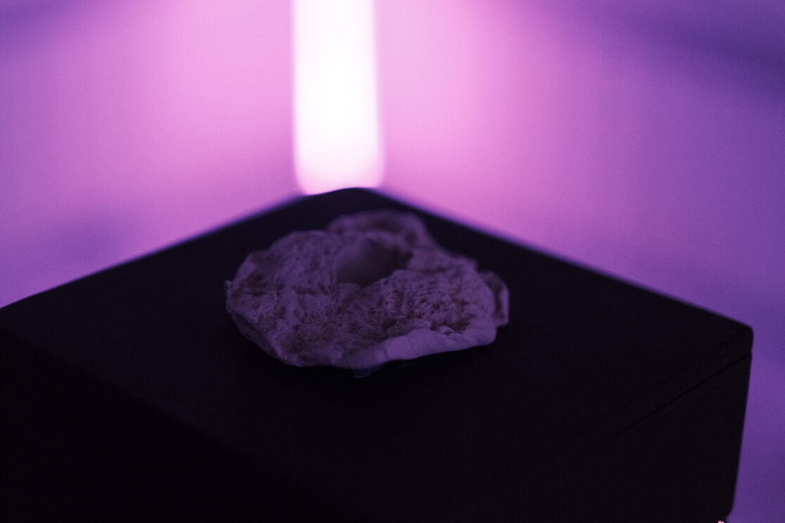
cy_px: 262
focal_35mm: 84
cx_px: 392
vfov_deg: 16.3
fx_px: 1832
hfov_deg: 24.2
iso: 1600
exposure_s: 1/8.5
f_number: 1.2
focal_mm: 56
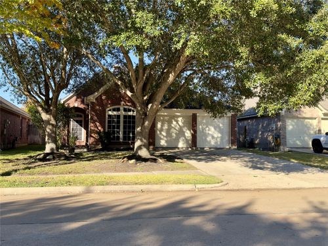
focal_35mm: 37
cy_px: 123
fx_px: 351
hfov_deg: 50.1
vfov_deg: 38.7
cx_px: 164
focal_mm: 6.76
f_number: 1.78
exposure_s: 1/1818
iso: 64
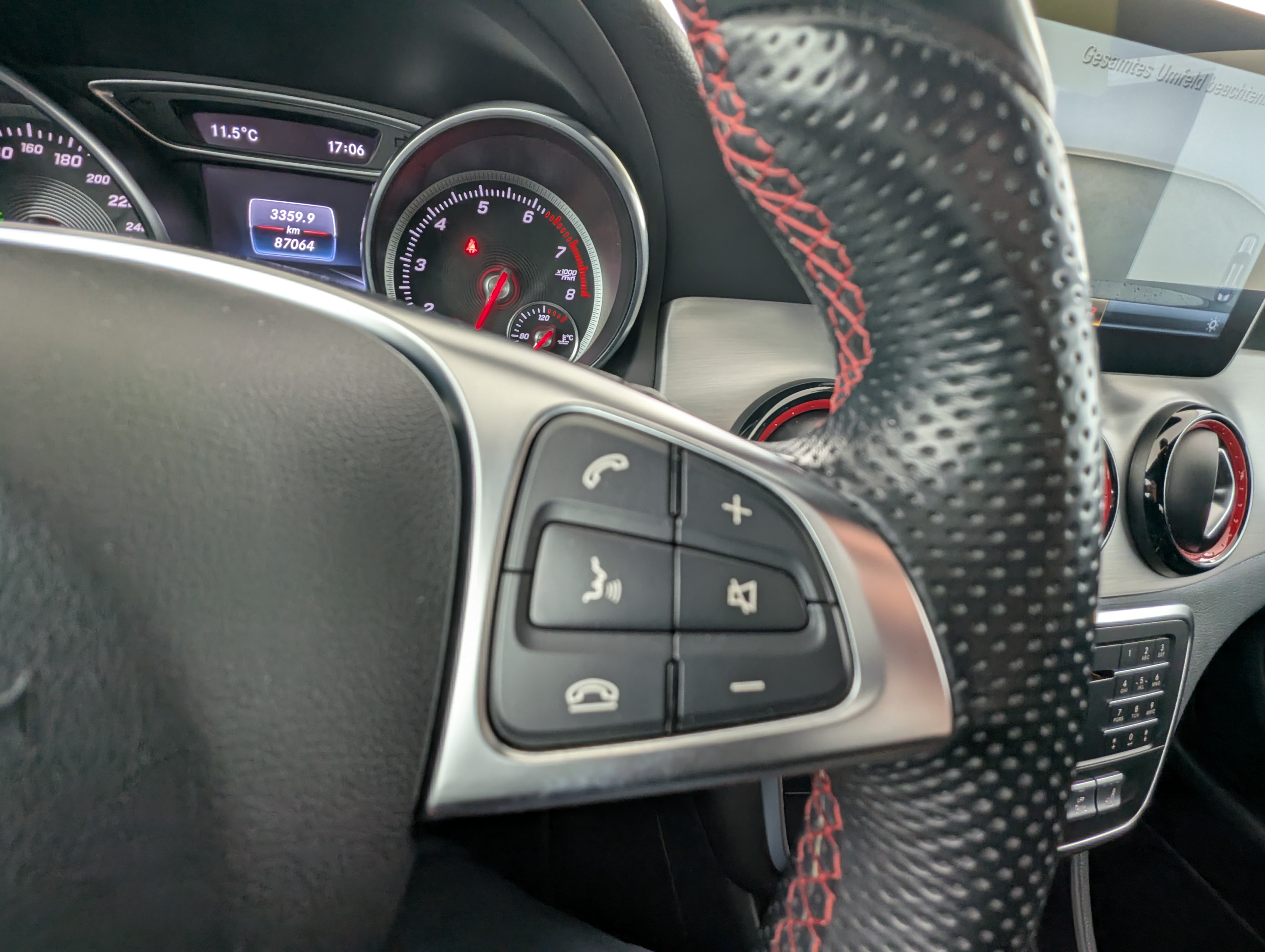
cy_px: 476
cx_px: 632
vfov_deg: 78.2
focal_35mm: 16
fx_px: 586
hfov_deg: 94.4
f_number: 2.2
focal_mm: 2.35
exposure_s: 1/28.6
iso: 75
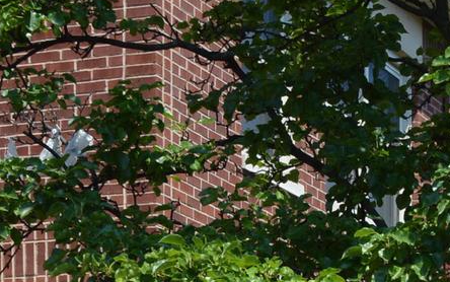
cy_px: 632
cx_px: 519
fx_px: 2074
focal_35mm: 169
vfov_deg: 7.4
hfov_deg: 12.1
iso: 100
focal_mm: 24
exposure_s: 1/200
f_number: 7.1
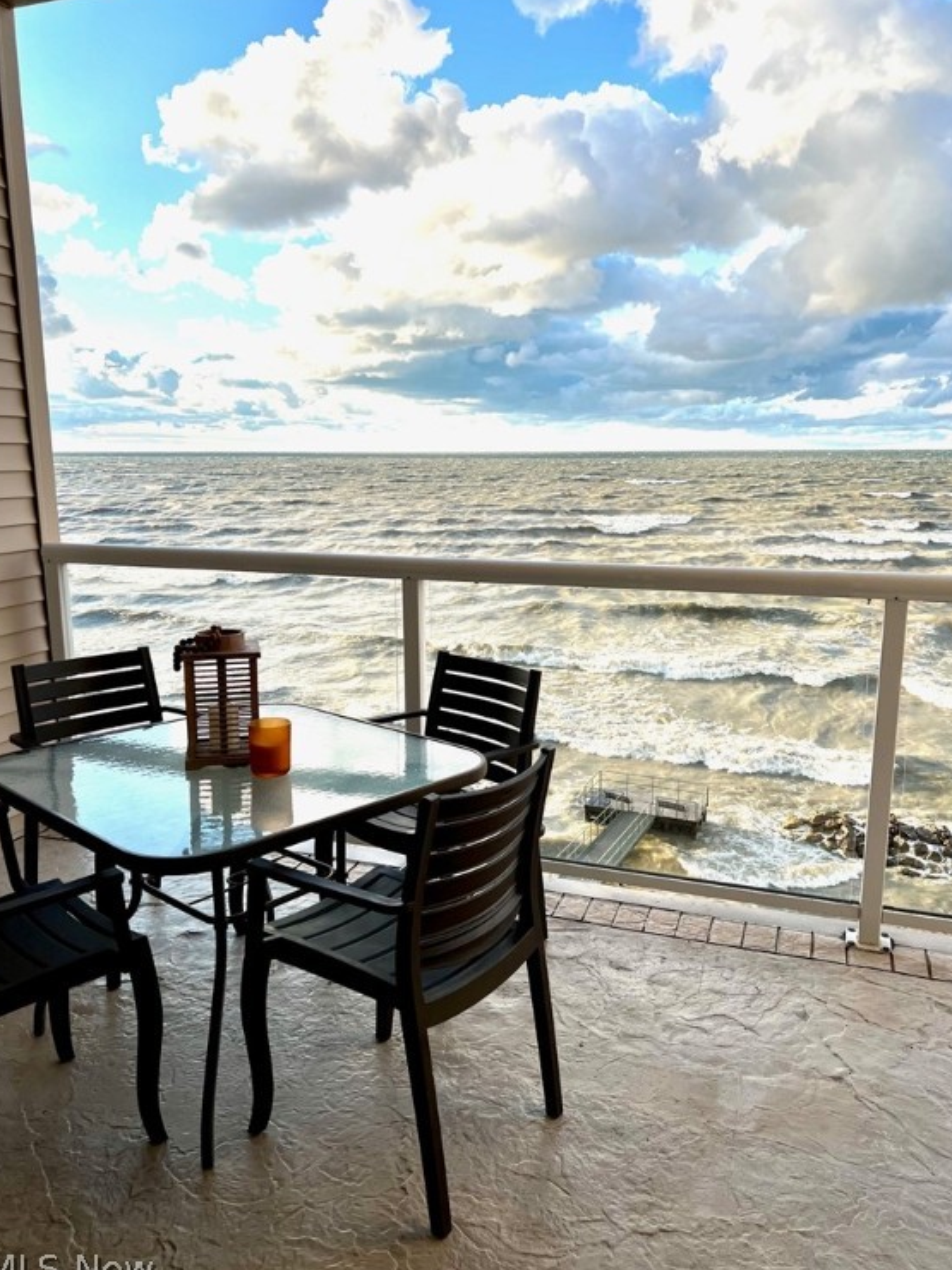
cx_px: 470
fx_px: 990
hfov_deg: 51.4
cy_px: 638
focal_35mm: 27
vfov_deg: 65.3
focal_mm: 5.7
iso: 50
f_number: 1.5
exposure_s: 1/1838
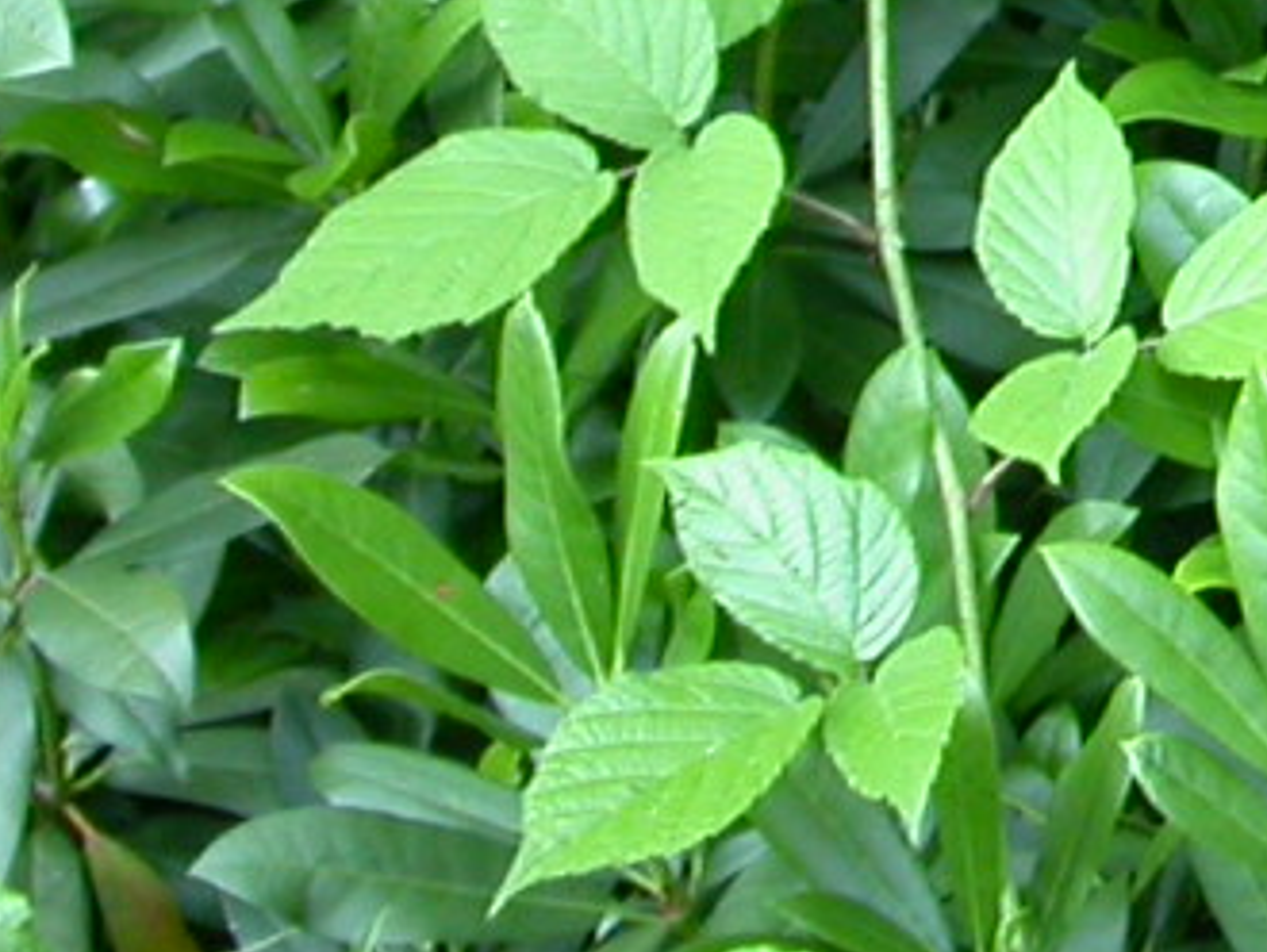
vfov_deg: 7.8
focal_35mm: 184
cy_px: -756
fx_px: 6740
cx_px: 2403
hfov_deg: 10.1
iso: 100
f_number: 2.6
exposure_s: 1/13.5
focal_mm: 7.85
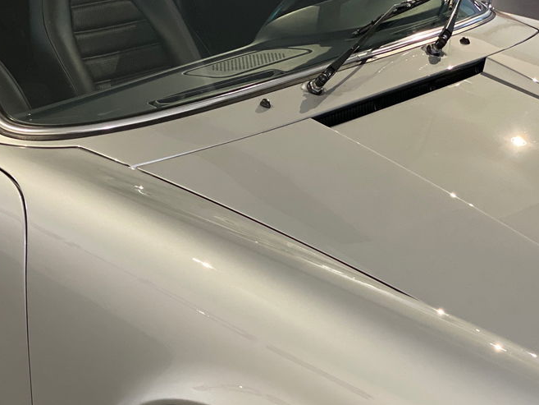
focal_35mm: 81
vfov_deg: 18.1
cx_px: 295
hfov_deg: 24.1
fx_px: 1261
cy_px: 288
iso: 250
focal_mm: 6
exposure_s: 1/40
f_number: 2
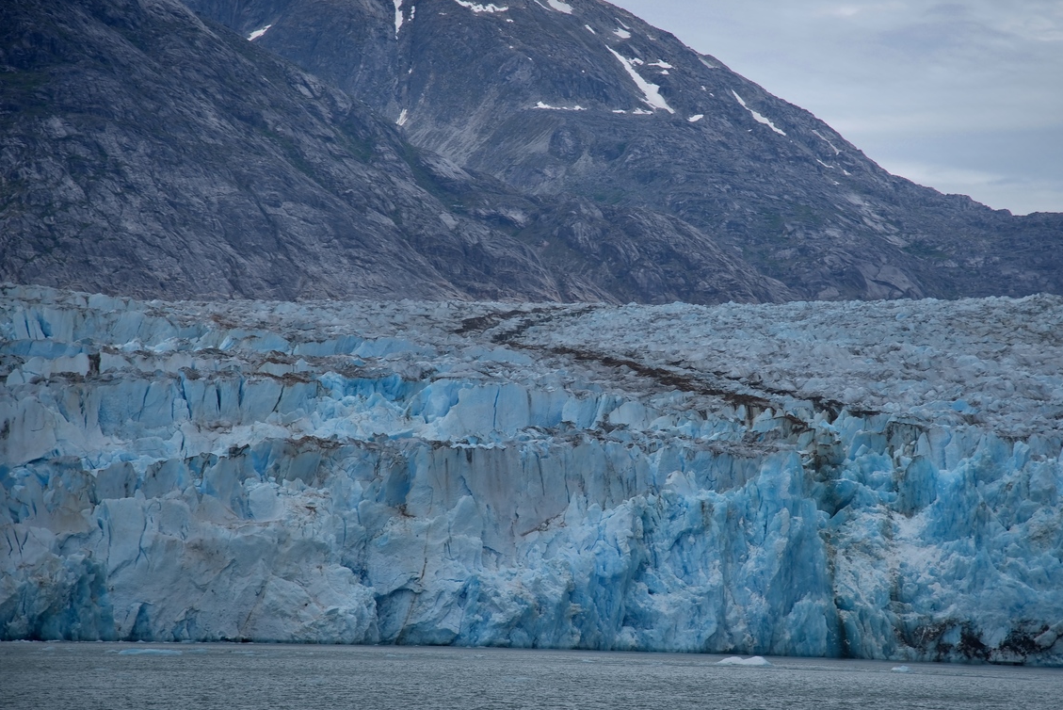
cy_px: 361
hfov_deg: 15.1
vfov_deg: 10.1
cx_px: 599
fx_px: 4018
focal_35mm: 136
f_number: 5.6
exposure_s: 1/250
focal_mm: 120
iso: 100
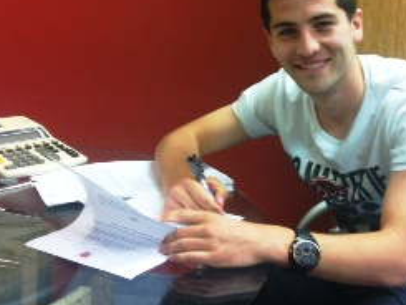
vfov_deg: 22.8
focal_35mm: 64
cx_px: 283
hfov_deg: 29.9
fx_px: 751
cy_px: 82
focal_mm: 3.85
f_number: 2.8
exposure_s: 1/17
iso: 80
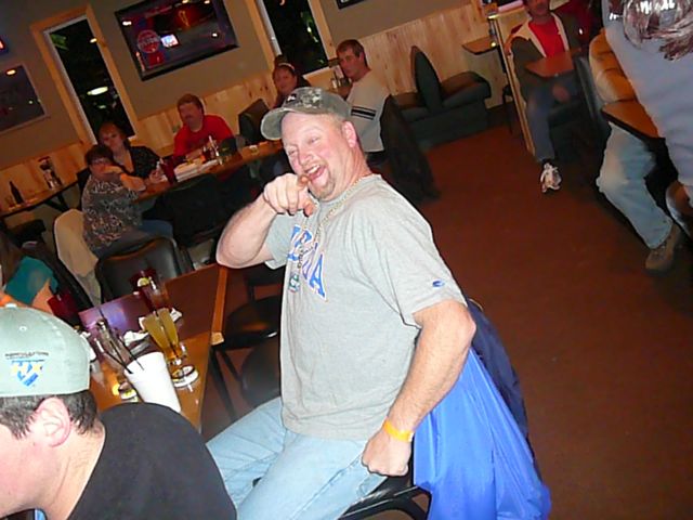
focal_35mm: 35
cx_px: 346
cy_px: 260
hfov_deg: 52.6
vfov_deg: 40.7
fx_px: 701
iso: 800
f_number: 2.8
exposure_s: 1/13
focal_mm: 5.2
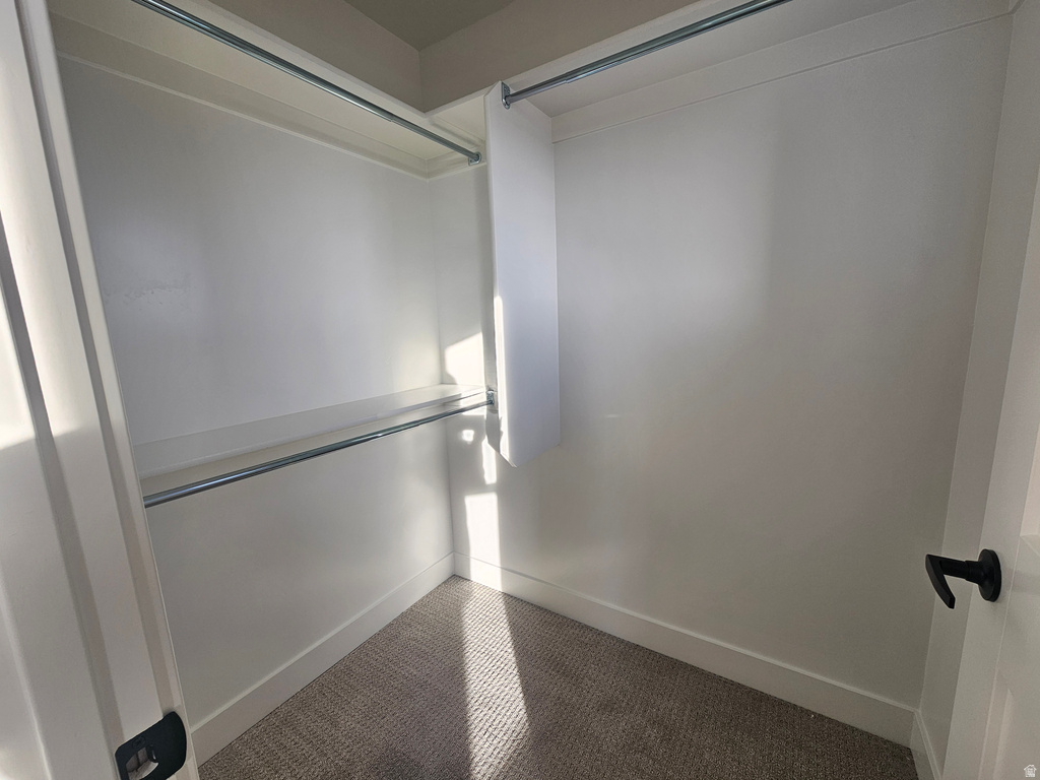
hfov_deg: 106.2
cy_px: 390
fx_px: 391
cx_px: 520
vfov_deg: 89.9
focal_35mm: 13
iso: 50
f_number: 2.2
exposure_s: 1/120
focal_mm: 2.2
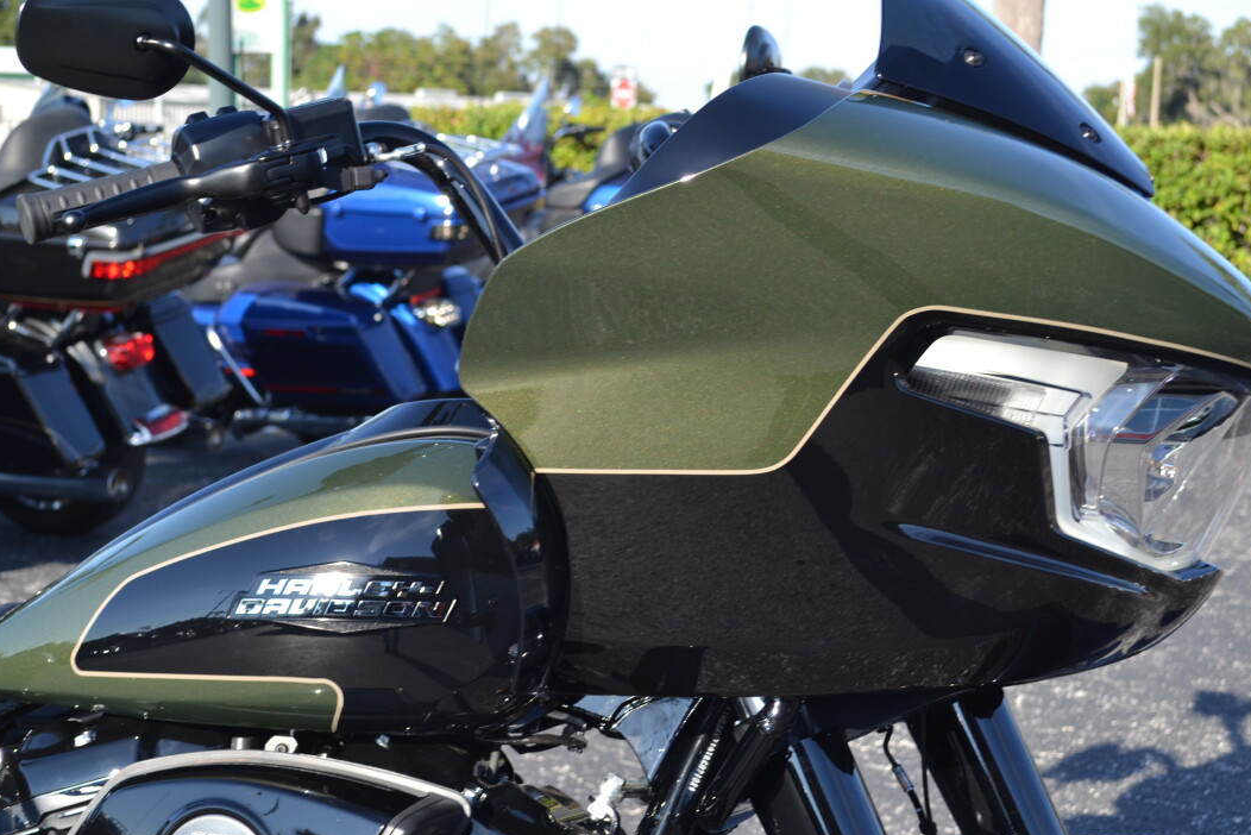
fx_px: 2259
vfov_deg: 20.9
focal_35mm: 65
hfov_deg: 31.0
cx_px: 612
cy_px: 428
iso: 100
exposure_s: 1/160
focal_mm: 38
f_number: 6.3
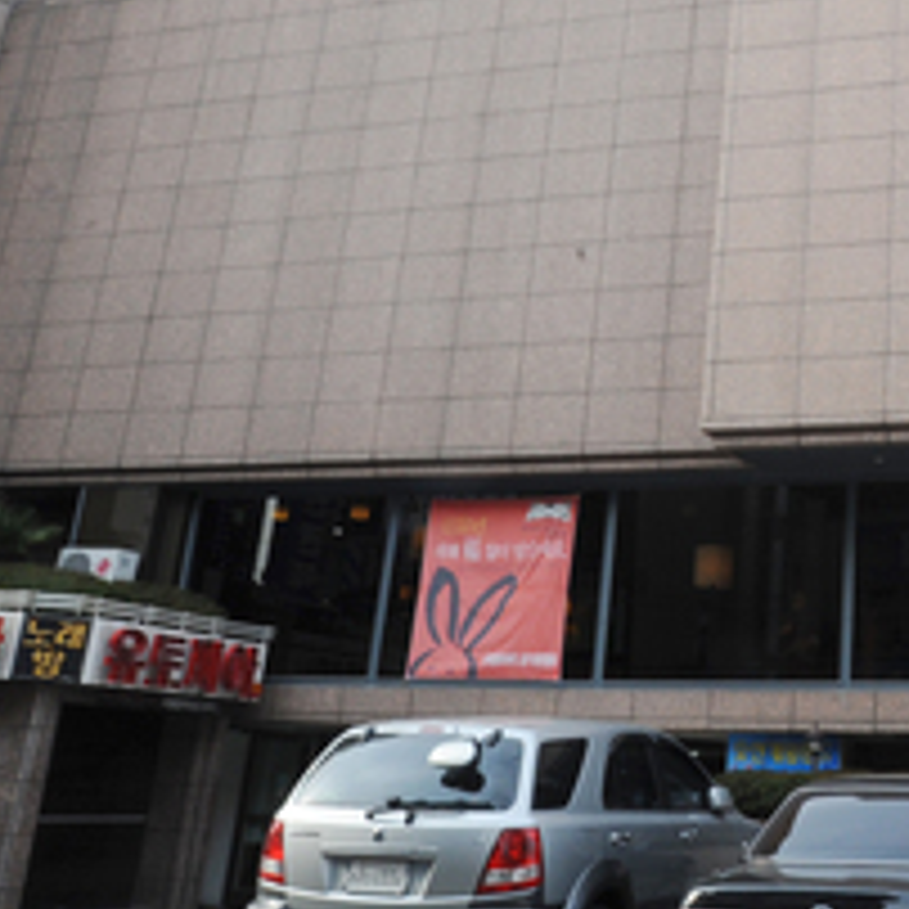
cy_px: 133
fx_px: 1485
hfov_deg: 31.0
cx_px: 947
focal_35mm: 50
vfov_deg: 32.7
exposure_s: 1/60
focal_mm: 17
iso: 800
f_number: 22
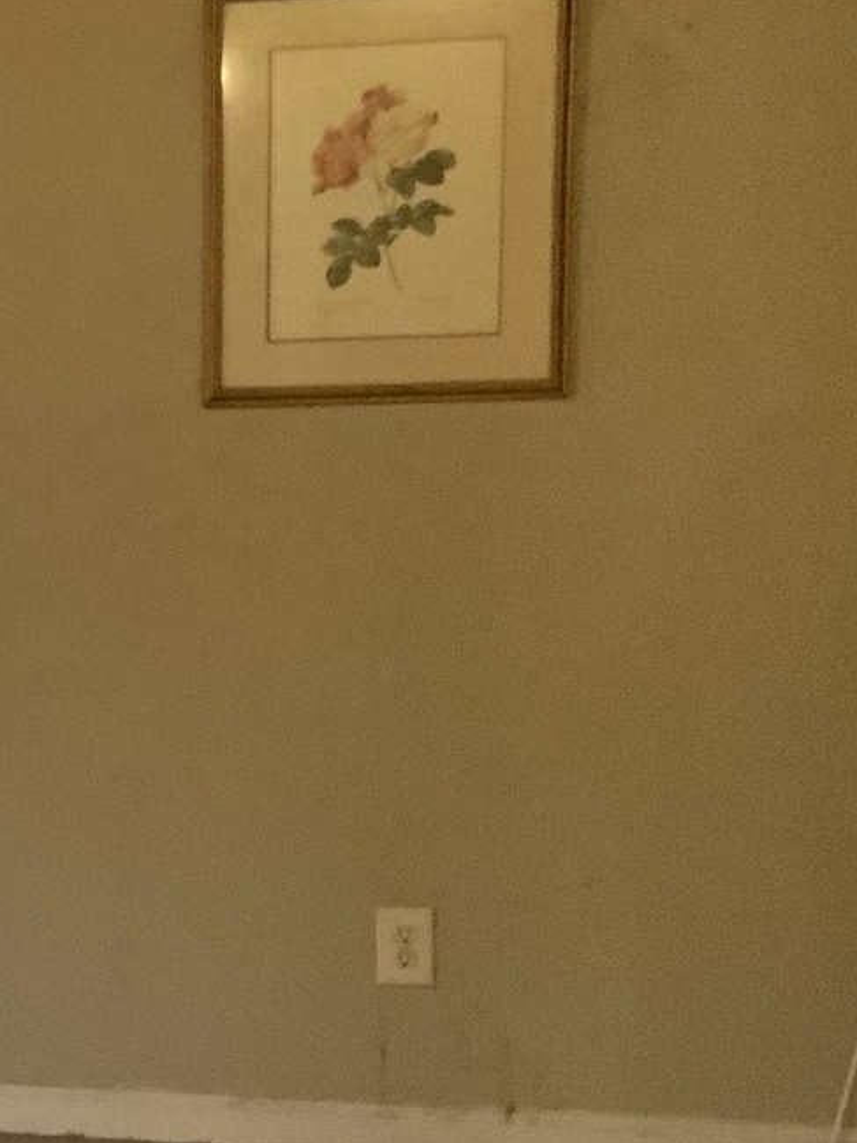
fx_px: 3399
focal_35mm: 103
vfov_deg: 19.0
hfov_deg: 13.4
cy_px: 812
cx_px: -507
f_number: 1.8
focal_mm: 3
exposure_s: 1/30
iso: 400
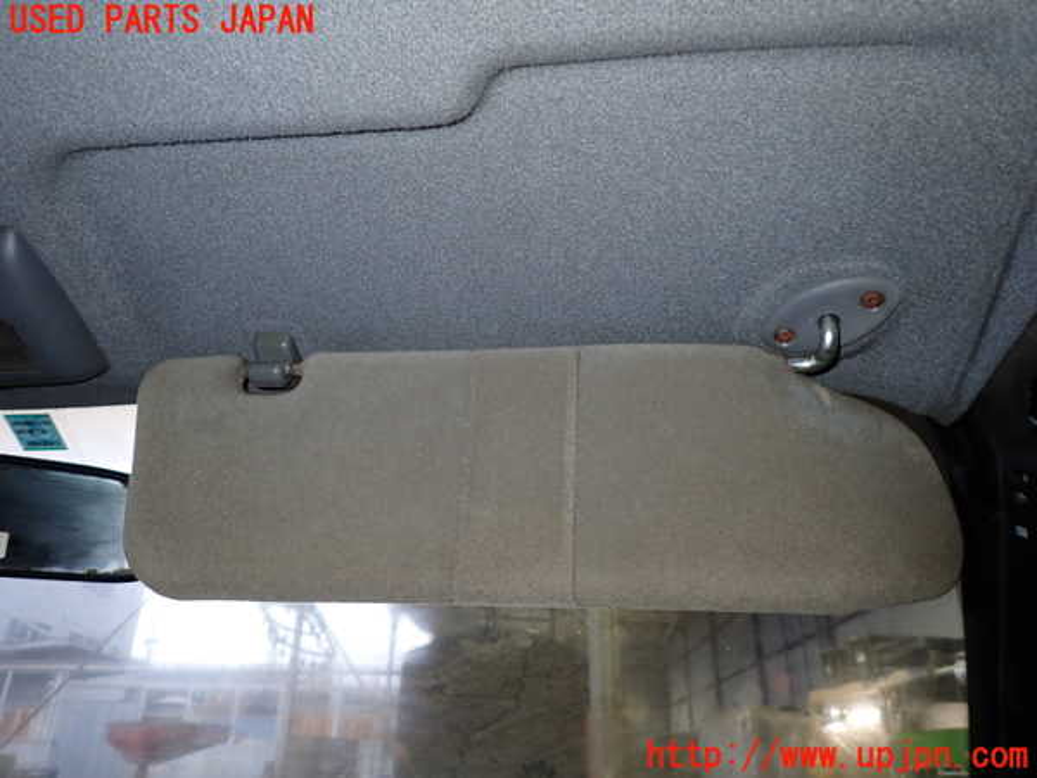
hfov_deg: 69.4
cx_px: 518
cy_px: 389
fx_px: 749
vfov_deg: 54.9
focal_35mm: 25
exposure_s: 1/30
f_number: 2
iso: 200
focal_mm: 4.5
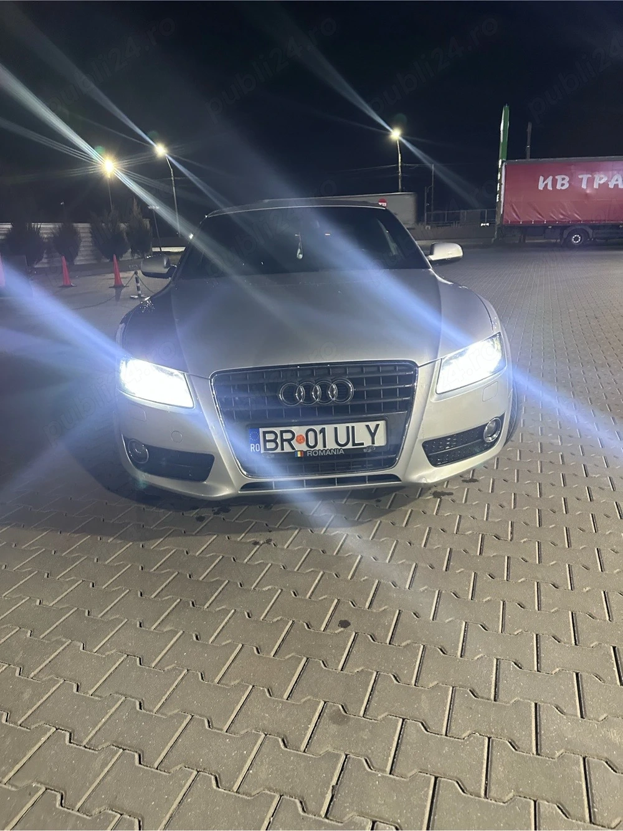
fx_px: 576
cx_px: 312
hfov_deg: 56.8
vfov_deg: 71.6
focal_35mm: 24
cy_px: 416
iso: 640
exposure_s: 1/50
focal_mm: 6.86
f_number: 1.78
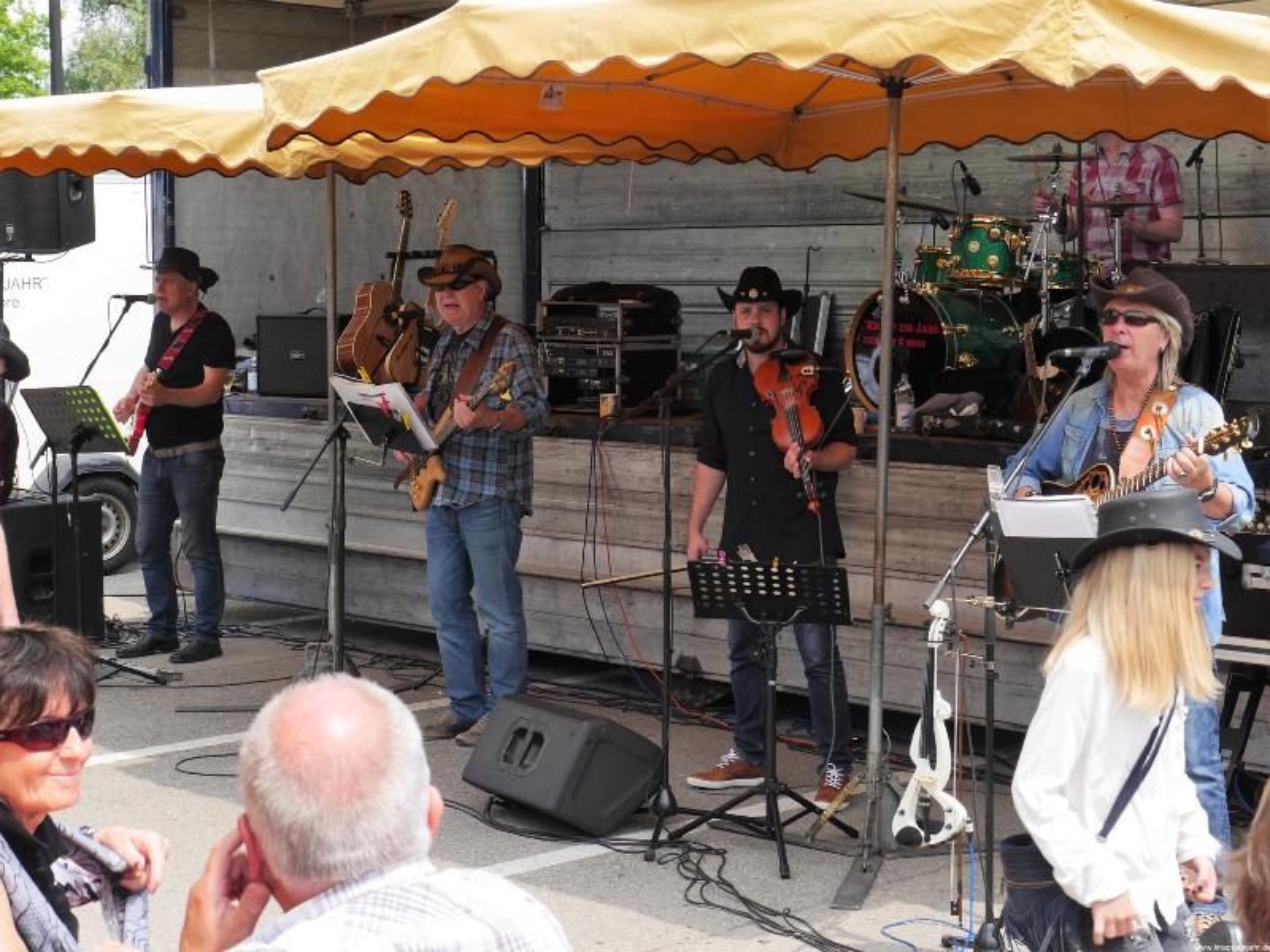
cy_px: 476
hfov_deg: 38.2
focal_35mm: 50
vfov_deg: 29.1
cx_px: 635
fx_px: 1834
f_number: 7.1
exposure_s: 1/250
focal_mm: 25
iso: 200
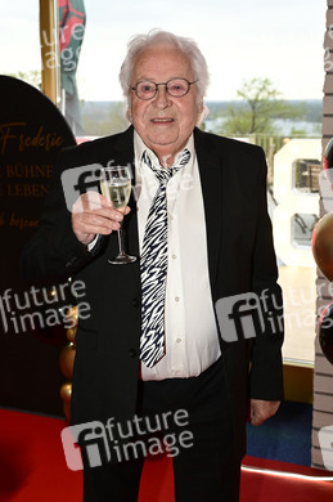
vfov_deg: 49.6
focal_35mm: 39
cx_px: 165
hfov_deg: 34.1
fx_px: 543
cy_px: 247
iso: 1250
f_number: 5
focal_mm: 38
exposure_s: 1/200
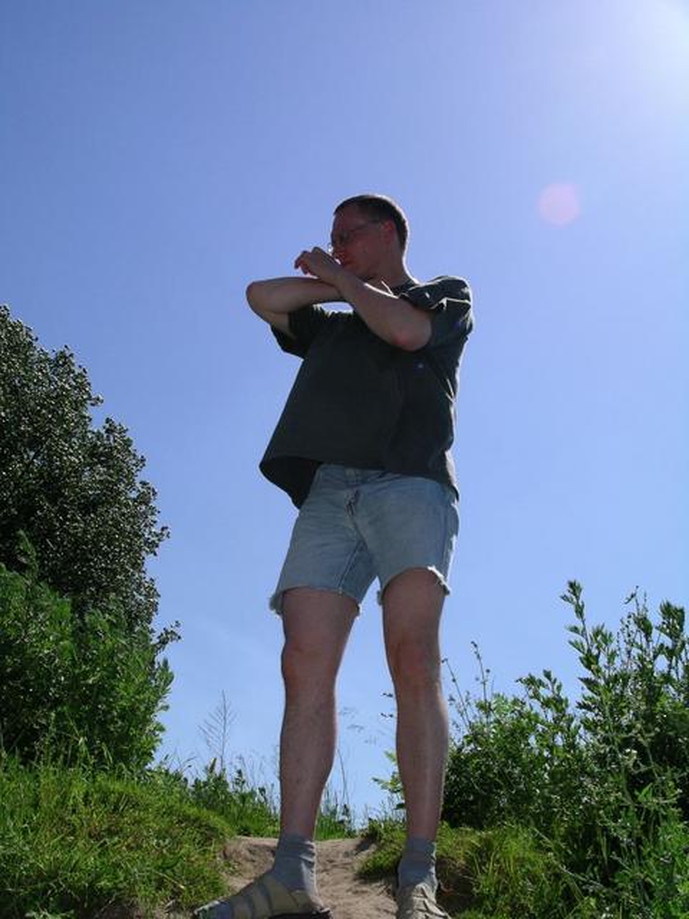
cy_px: 460
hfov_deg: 38.7
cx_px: 344
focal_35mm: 37
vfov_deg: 50.1
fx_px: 982
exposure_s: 1/500
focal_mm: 7.8
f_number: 6.5
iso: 64
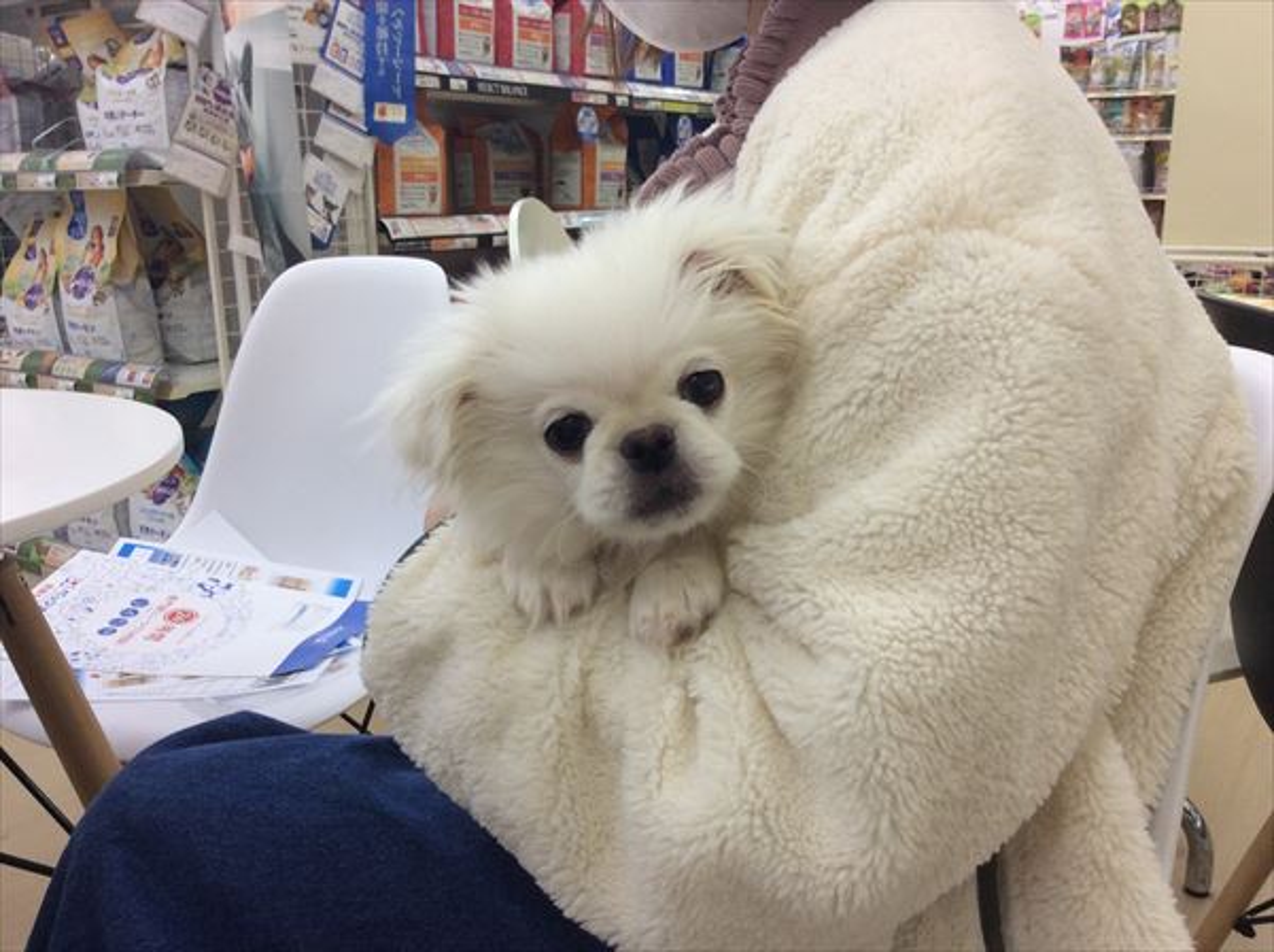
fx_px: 1176
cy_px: 476
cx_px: 637
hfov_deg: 56.9
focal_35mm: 32
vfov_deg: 44.0
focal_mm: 3.3
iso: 40
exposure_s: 1/40
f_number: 2.4
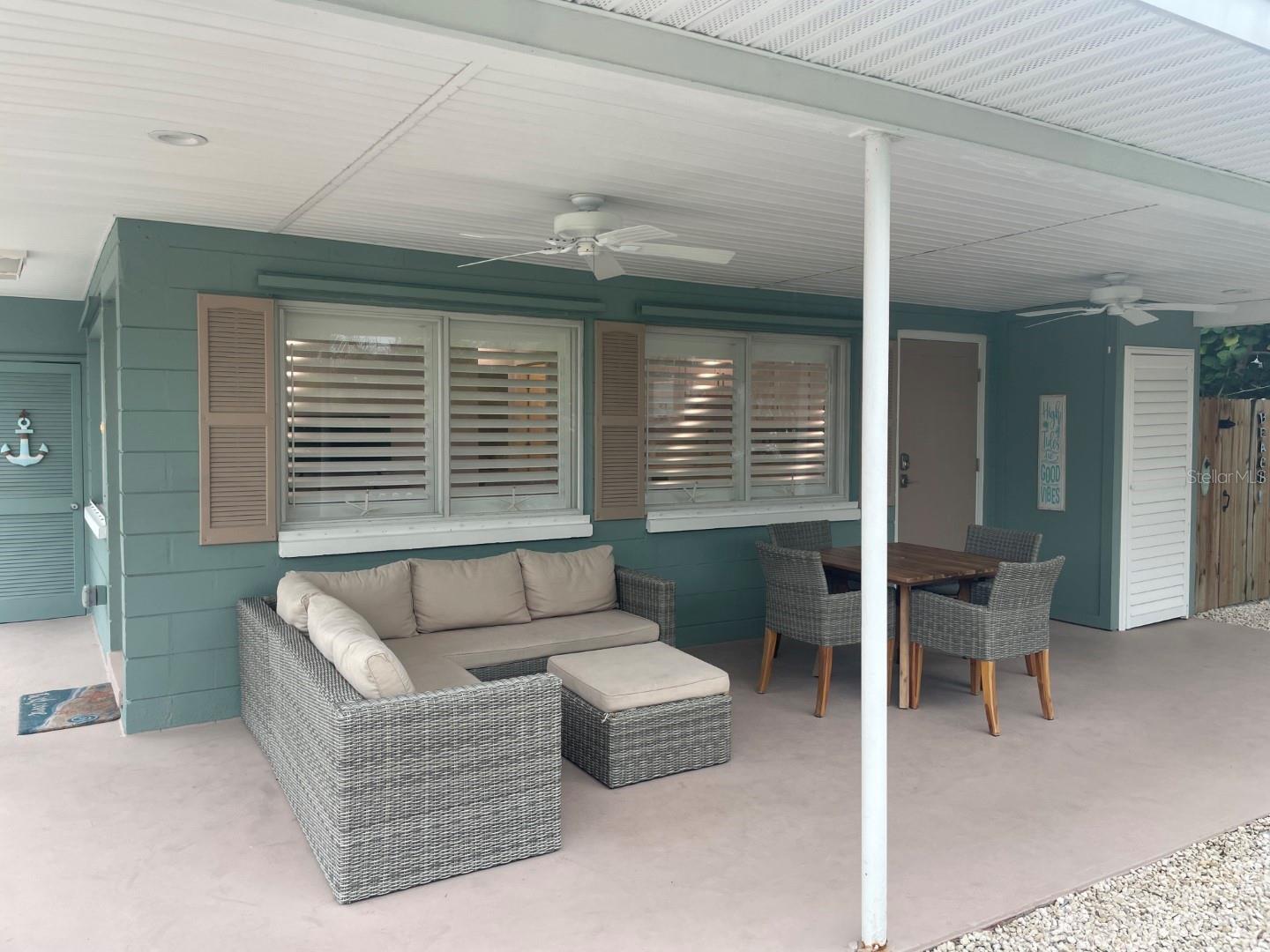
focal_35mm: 26
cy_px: 476
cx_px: 635
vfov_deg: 53.1
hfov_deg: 67.3
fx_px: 954
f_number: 1.6
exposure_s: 1/121
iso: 40
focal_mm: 4.2
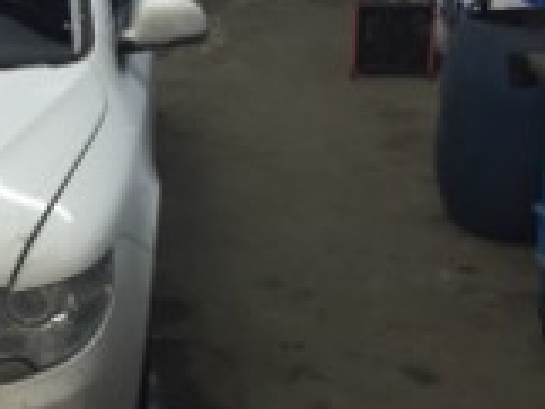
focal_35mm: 72
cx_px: -129
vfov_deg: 20.4
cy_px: 139
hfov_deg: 24.2
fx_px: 1134
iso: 80
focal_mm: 4.15
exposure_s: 1/33
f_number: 2.2
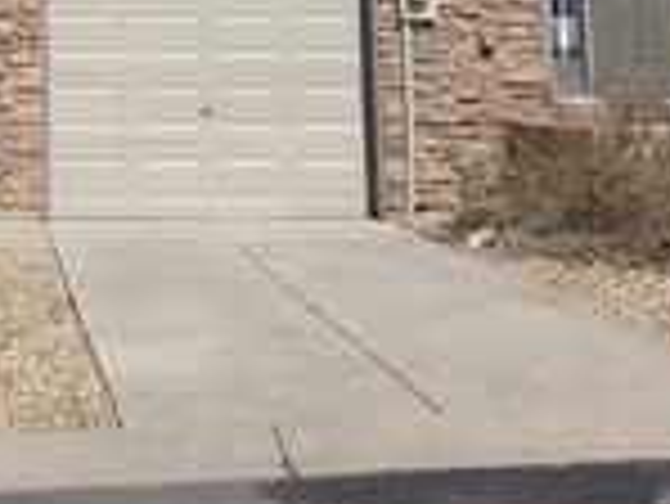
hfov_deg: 21.6
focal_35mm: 87
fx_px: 1685
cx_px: -9
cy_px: -169
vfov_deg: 16.0
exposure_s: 1/3727
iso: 40
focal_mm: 5.4
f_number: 1.8
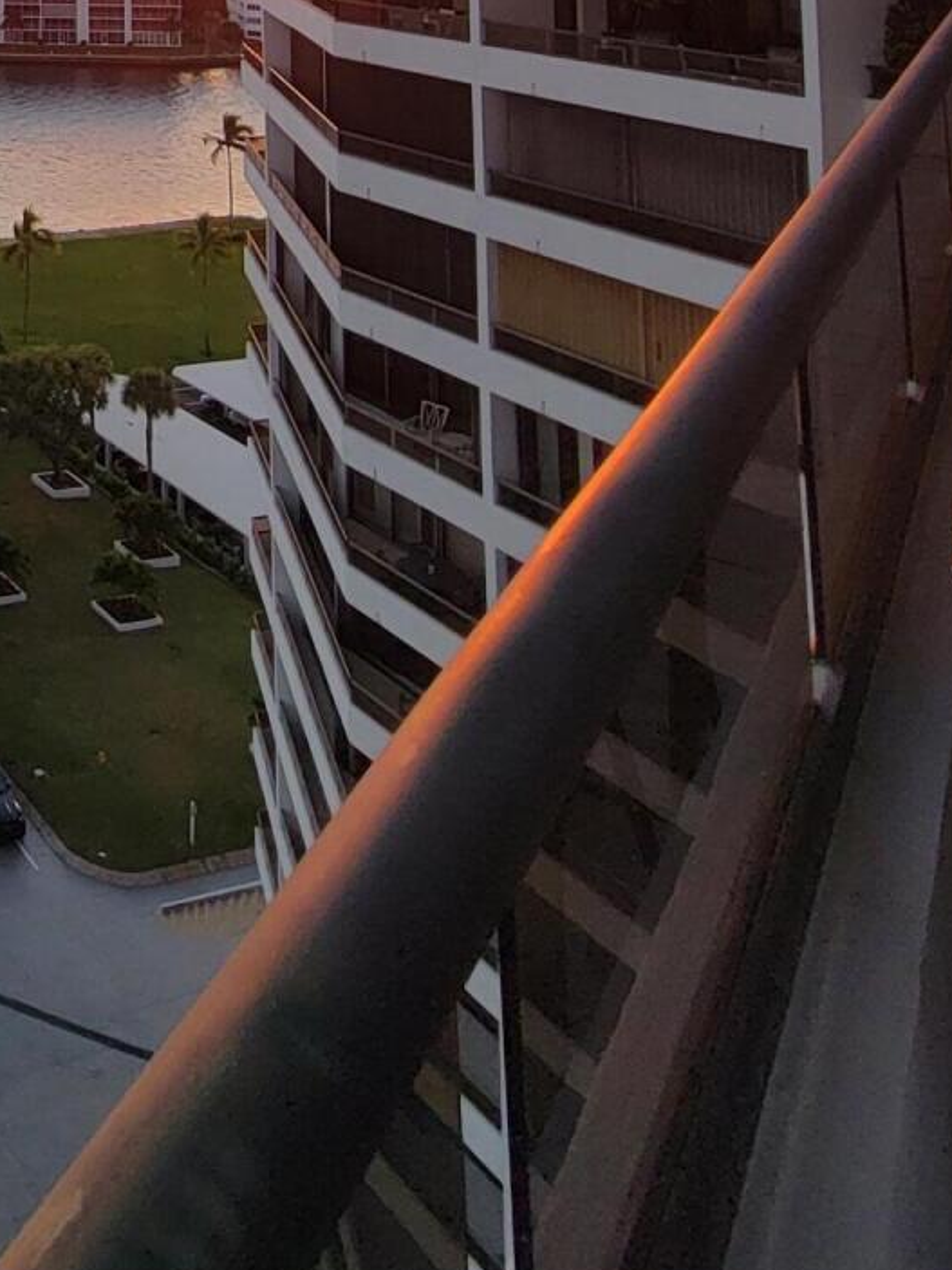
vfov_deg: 37.2
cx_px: -327
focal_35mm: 37
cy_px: -278
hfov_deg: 29.8
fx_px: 1357
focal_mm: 2.2
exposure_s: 1/341
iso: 50
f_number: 2.2
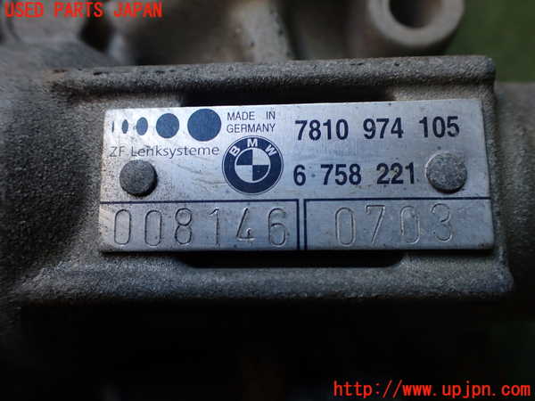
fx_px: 464
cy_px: 200
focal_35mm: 30
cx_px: 268
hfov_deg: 60.0
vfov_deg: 46.8
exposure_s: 1/125
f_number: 2.3
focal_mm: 5.4
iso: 200
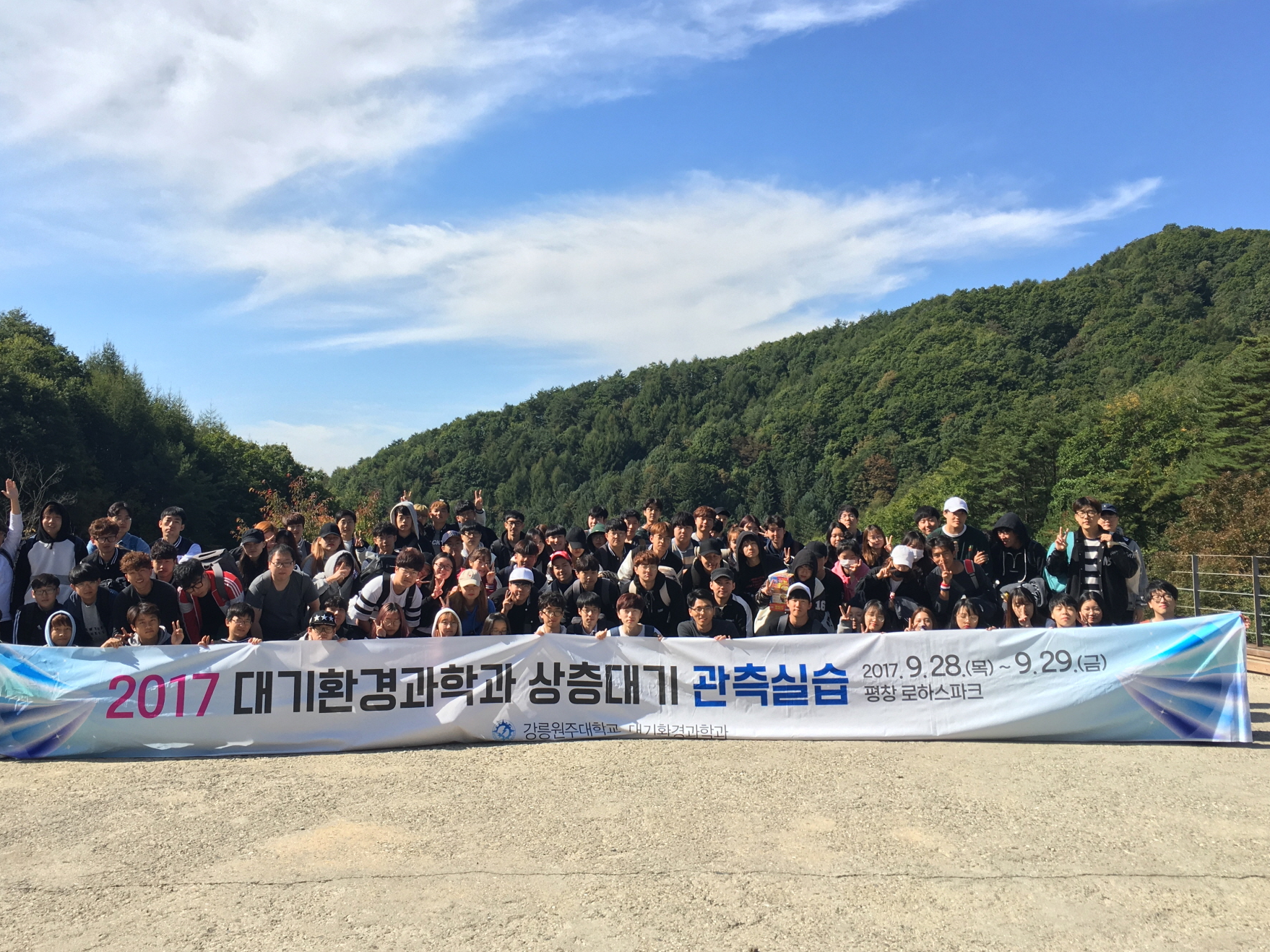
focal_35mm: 33
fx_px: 1211
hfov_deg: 55.3
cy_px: 442
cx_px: 570
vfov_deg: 42.9
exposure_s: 1/986
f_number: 2.2
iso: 25
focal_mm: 4.15
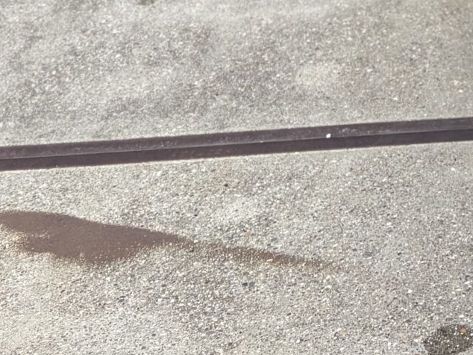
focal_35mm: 105
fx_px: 1434
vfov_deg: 12.9
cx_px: 880
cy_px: -262
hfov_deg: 15.7
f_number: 1.6
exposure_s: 1/478
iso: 50
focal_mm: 5.96
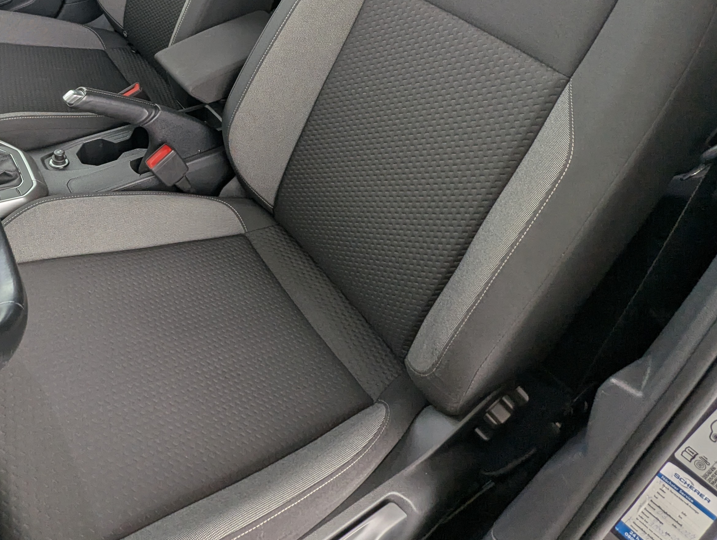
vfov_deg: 47.1
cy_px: 107
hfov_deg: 61.5
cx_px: 228
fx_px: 581
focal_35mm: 28
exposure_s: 1/31.6
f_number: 2.2
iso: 67
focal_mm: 2.35
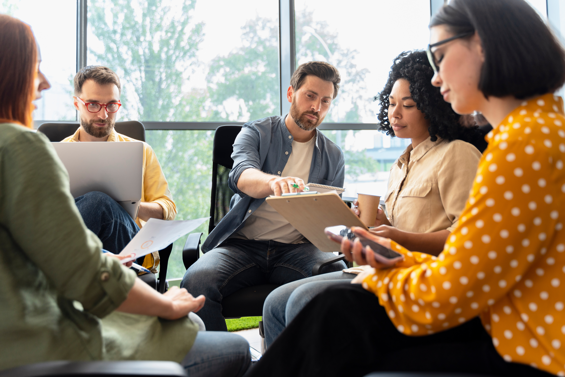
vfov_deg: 37.9
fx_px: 549
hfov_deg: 54.4
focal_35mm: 35
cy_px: 188
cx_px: 282
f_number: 2.8
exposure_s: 1/200
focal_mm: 35
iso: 250
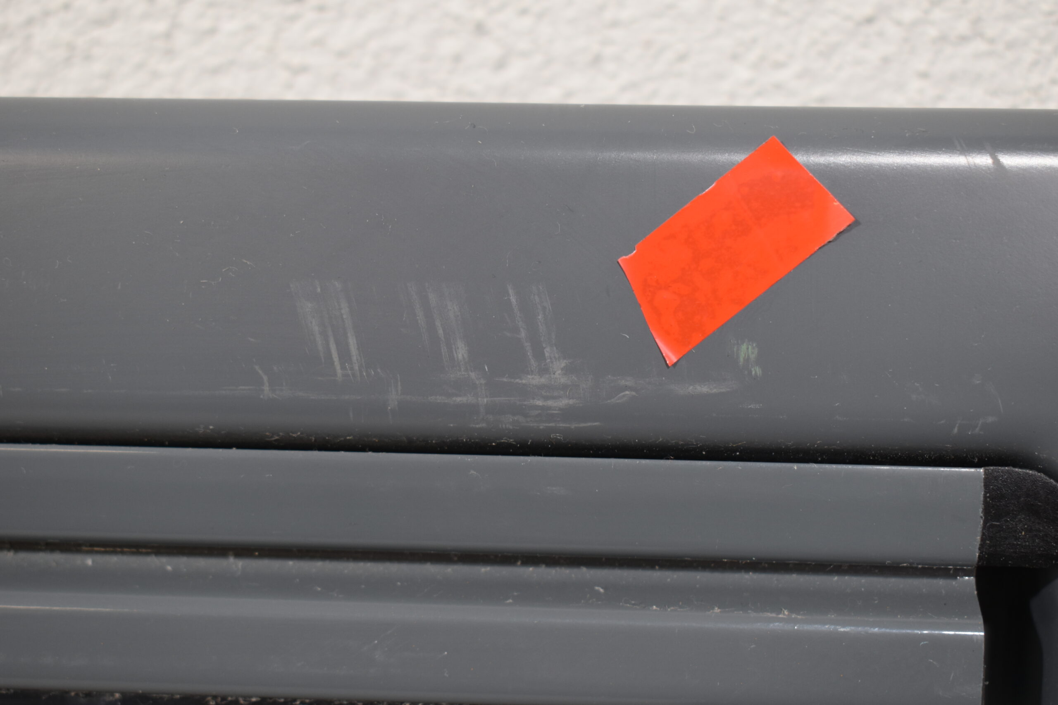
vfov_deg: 22.6
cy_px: 352
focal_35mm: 60
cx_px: 529
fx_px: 1763
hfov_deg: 33.4
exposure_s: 1/60
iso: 400
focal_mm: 40
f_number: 6.3
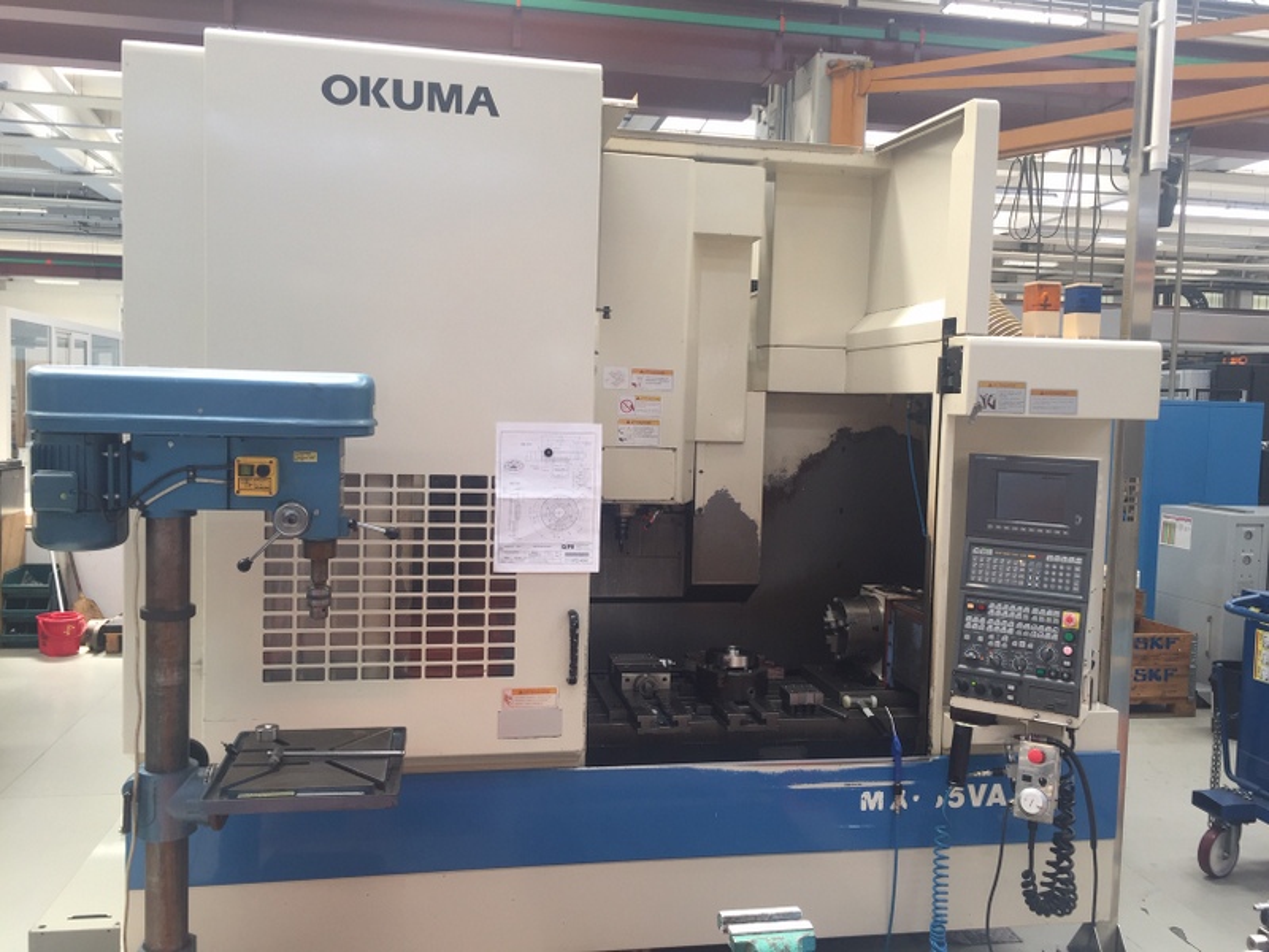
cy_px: 476
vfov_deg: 48.2
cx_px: 634
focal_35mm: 29
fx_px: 1063
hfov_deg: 61.7
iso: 40
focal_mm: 4.15
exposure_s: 1/50
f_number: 2.2
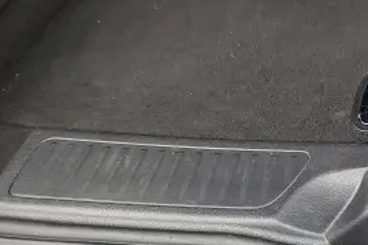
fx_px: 582
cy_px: -81
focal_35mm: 57
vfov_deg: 21.3
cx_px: 412
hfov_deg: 31.0
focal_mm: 5.56
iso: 236
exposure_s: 1/100
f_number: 1.8
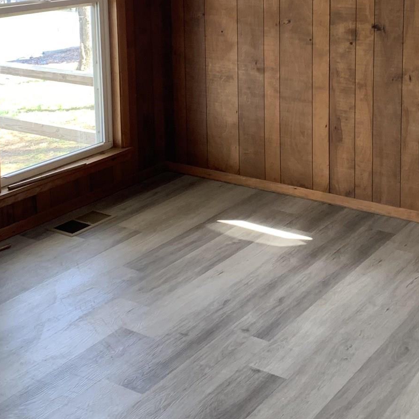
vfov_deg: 28.5
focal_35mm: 59
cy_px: 86
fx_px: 808
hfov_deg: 29.1
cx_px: 221
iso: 100
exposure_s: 1/91
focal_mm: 4.25
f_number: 1.8
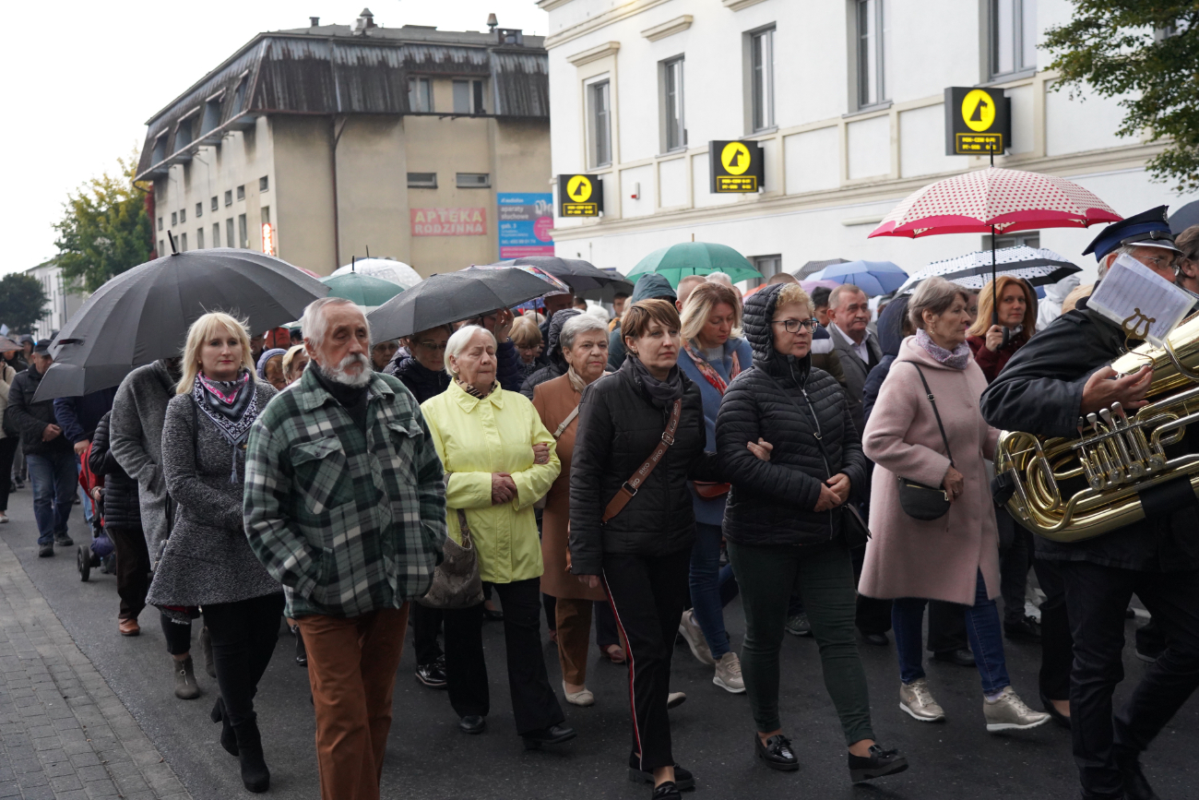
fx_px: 1399
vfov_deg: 31.9
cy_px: 400
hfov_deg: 46.4
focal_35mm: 42
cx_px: 600
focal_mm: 42
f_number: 4
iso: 4000
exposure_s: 1/160
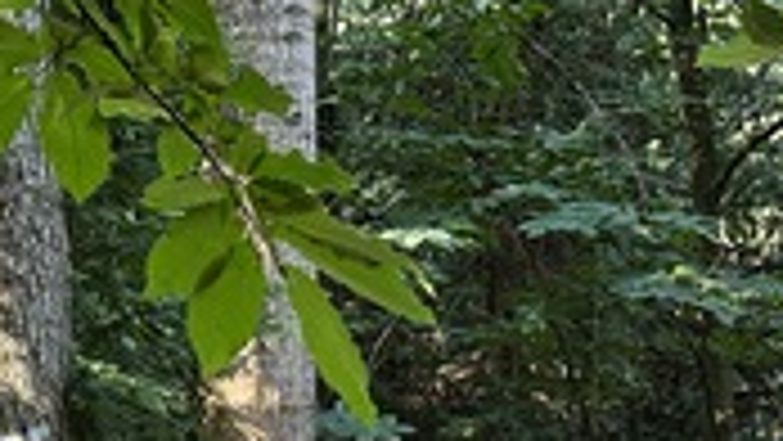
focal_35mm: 90
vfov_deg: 12.6
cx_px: -40
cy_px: 720
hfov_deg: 22.5
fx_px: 1869
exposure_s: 1/76
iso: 250
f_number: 1.78
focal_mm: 6.86
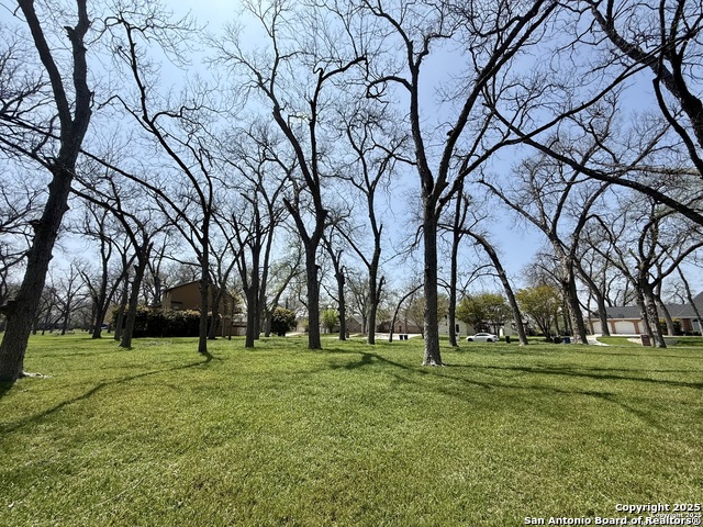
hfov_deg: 102.1
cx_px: 352
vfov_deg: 85.7
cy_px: 264
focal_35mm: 14
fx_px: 284
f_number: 2.2
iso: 50
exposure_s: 1/2506
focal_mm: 2.22
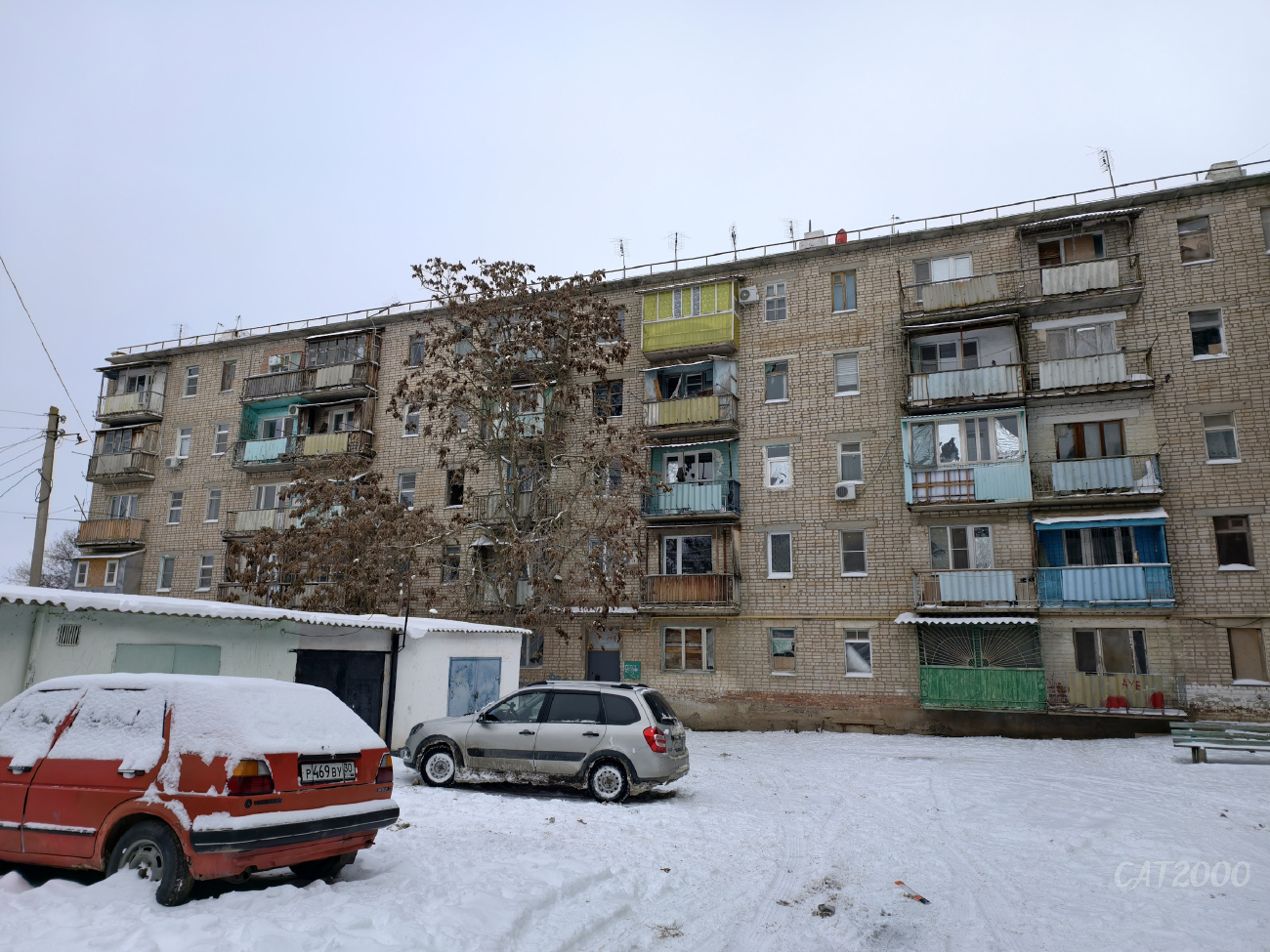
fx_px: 844
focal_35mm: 23
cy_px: 476
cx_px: 635
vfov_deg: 58.9
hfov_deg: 73.9
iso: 72
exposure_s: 1/2415
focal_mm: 6.54
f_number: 1.57
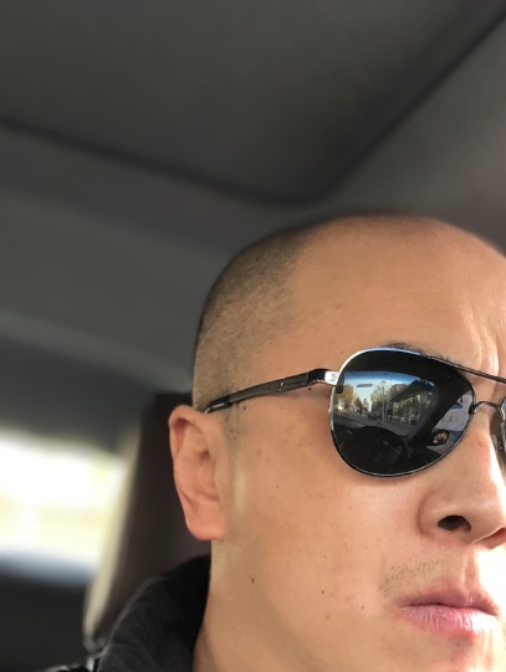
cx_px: 333
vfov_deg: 27.1
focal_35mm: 71
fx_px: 1381
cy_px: 478
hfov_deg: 20.7
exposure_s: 1/33
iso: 32
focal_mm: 2.87
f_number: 2.2
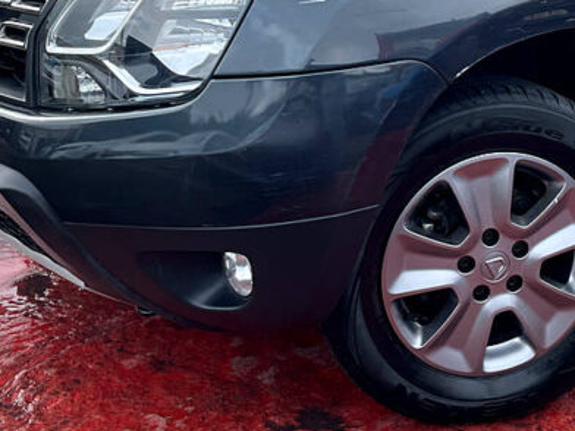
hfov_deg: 35.6
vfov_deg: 26.6
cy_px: 41
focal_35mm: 53
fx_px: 880
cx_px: 411
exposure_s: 1/955
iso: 32
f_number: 1.6
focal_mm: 4.2
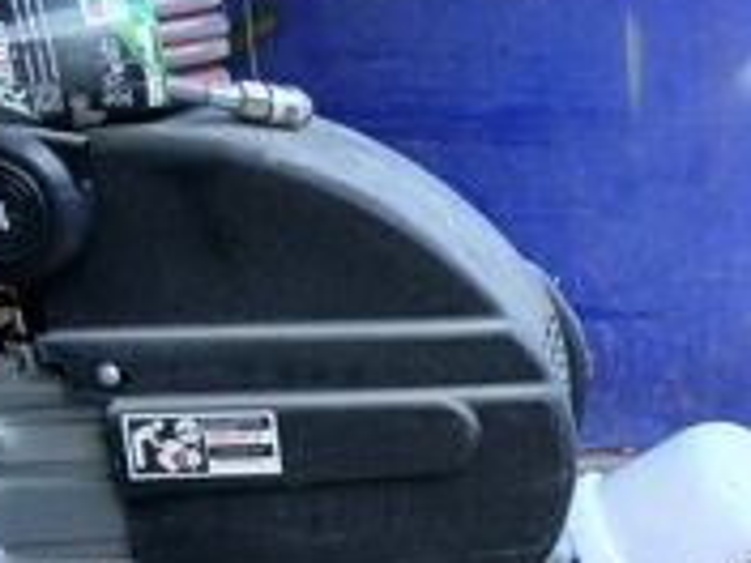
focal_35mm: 71
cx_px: 687
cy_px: 601
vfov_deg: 19.9
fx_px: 1540
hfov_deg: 26.4
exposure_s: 1/50
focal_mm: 3.98
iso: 160
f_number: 1.8
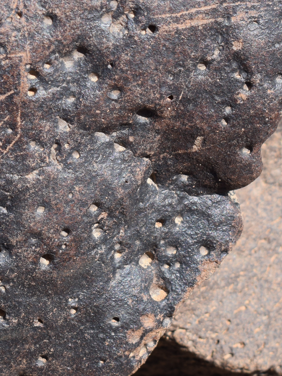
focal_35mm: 198
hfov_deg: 7.4
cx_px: -75
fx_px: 2153
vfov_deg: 10.0
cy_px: 98
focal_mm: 55
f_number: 9
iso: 200
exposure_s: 1/320
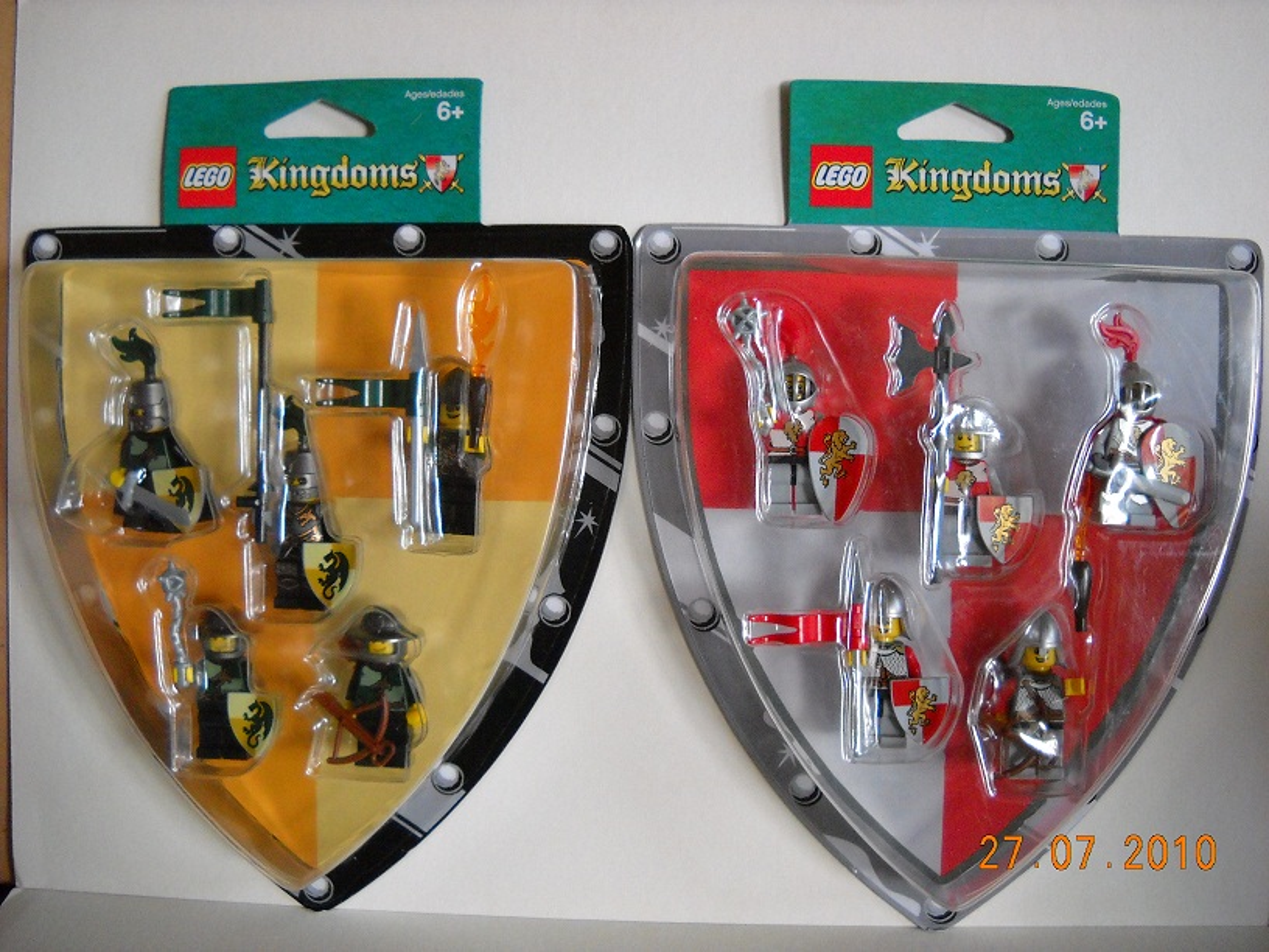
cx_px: 634
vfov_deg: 35.1
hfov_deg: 45.8
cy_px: 476
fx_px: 1503
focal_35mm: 41
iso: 400
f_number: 3.1
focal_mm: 6.72
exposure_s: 1/52
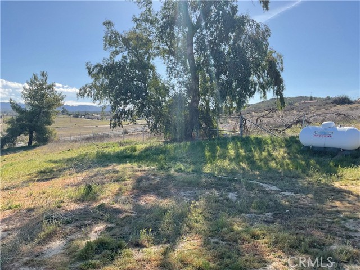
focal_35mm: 29
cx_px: 180
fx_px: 302
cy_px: 135
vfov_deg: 48.2
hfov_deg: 61.7
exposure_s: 1/1311
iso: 16
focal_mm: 3
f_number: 1.8
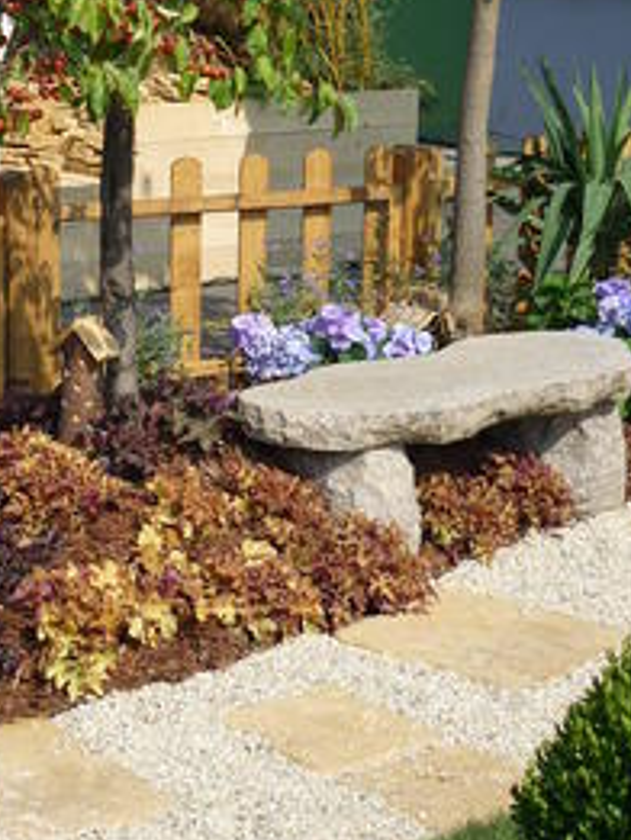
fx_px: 1967
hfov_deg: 18.1
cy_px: 261
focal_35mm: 81
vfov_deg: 24.0
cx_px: 132
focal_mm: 5.5
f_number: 8
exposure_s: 1/160
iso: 80
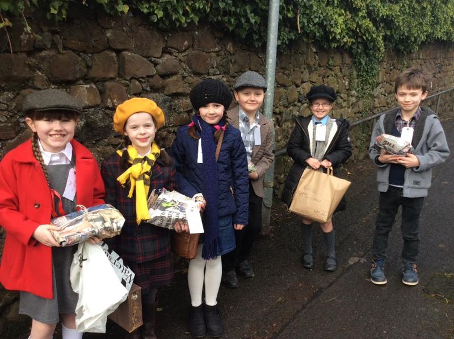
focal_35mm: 32
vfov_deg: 44.1
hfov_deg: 56.9
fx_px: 419
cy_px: 170
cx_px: 227
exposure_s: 1/196
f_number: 2.4
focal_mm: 3.3
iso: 32
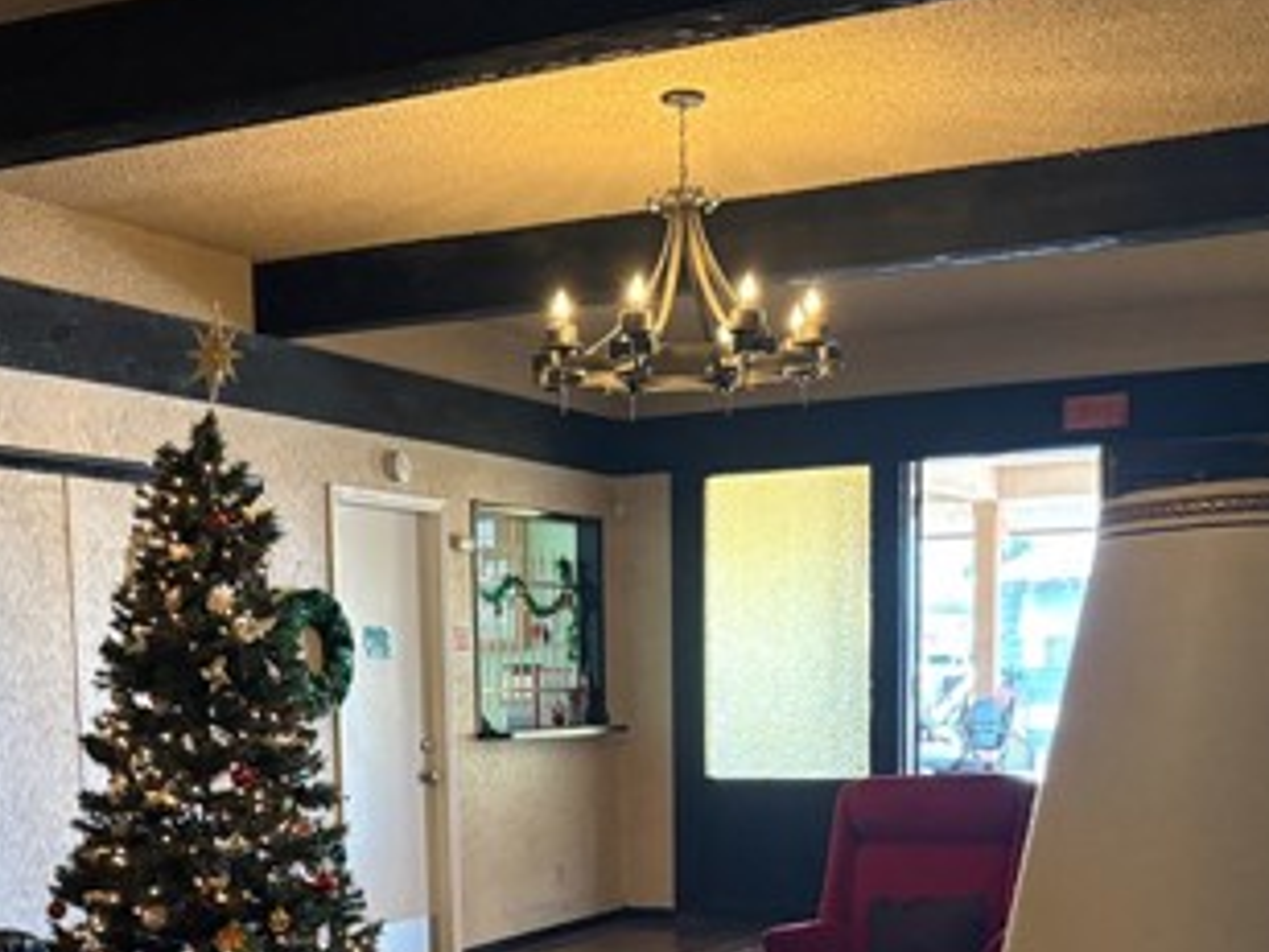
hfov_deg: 35.5
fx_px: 1980
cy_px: 890
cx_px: 573
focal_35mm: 54
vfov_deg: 26.0
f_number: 1.6
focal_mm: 5.96
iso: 500
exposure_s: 1/60
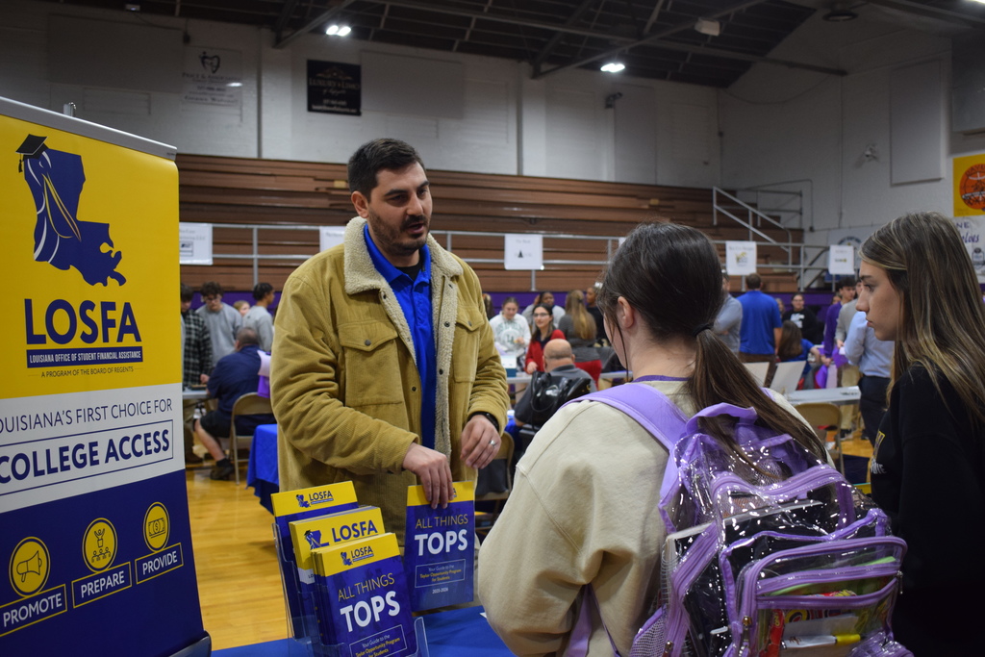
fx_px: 1026
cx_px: 492
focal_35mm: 38
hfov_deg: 51.3
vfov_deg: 35.5
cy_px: 328
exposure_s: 1/60
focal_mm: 25
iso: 1000
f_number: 4
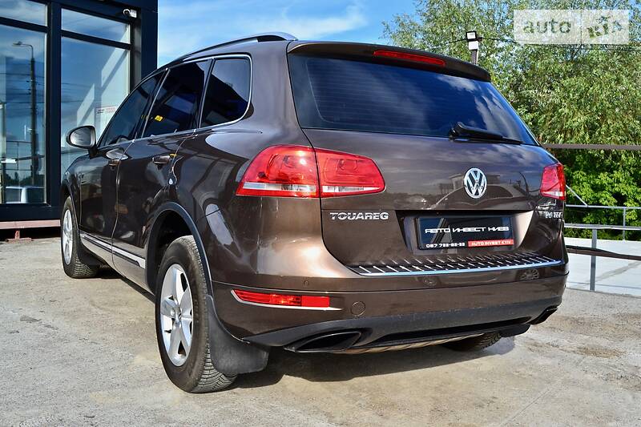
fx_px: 641
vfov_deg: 36.9
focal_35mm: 36
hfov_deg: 53.1
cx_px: 320
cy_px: 214
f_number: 10
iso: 400
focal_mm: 24
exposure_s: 1/320
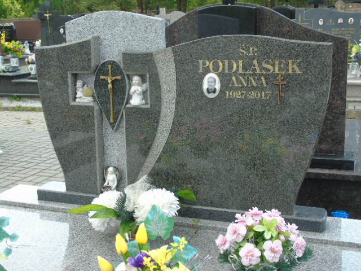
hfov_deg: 41.2
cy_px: 136
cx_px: 180
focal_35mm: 46
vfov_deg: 31.5
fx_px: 480
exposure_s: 1/160
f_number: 4.1
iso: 80
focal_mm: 8.2
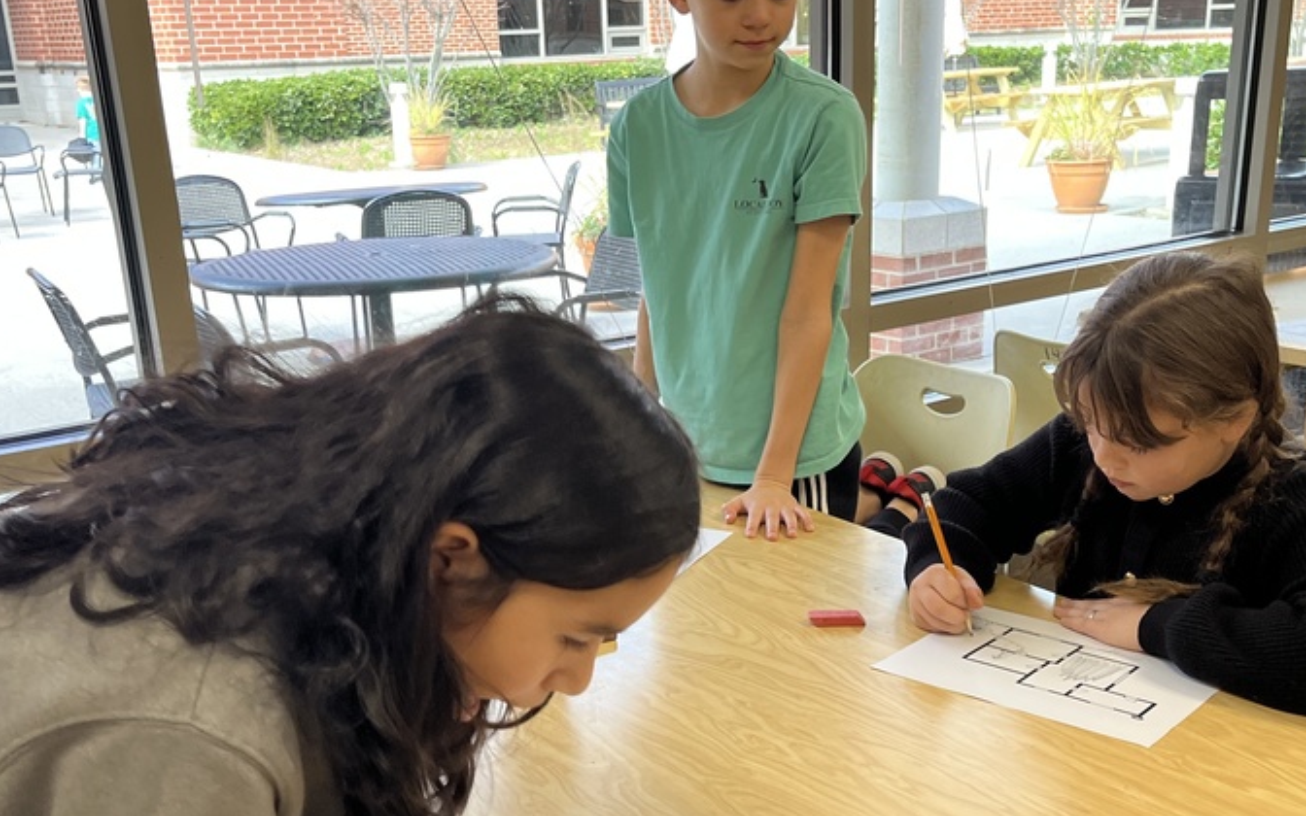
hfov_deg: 47.2
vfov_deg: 30.2
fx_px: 1495
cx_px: 672
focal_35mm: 42
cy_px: 579
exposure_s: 1/120
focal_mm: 5.1
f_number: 1.6
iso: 125
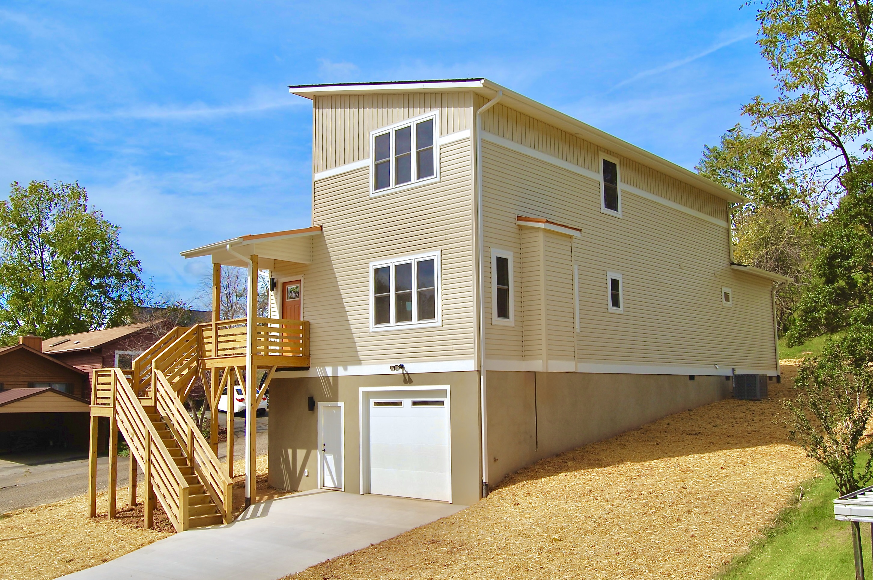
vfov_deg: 39.9
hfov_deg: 57.3
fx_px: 800
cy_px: 290
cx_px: 436
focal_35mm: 33
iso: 200
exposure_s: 1/400
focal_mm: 22
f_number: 10
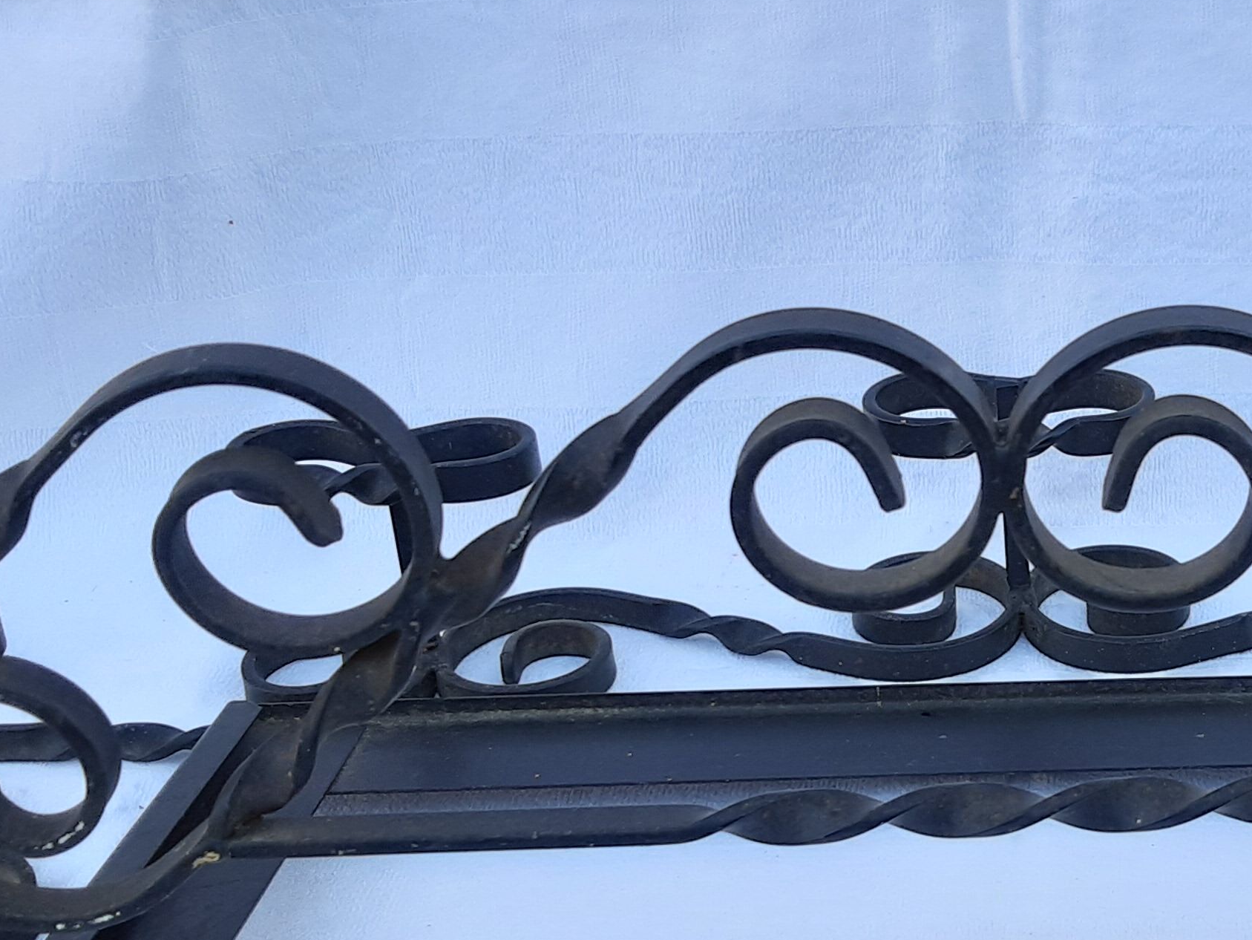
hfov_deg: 26.4
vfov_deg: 20.6
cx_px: 1135
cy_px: 642
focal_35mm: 71
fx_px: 2568
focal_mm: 3.92
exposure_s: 1/173
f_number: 1.7
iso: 40
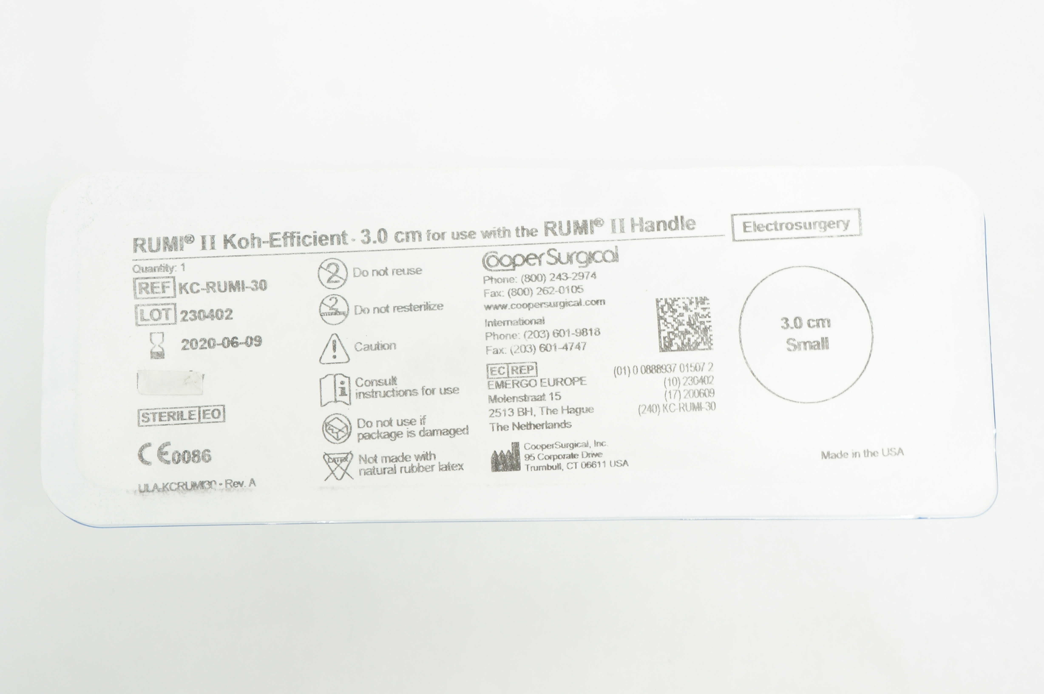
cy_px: 347
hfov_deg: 48.0
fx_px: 1173
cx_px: 522
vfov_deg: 32.9
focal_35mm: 40
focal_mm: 27
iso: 400
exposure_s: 1/15
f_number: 9
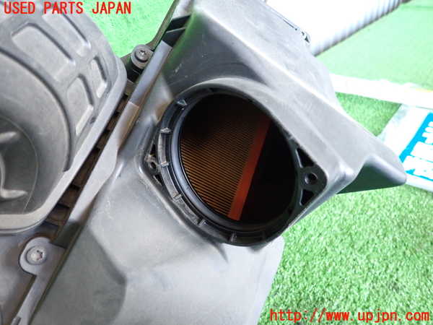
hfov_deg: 69.4
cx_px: 216
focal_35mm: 25
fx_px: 313
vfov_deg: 54.9
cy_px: 162
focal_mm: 4.5
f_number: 2
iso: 500
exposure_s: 1/30
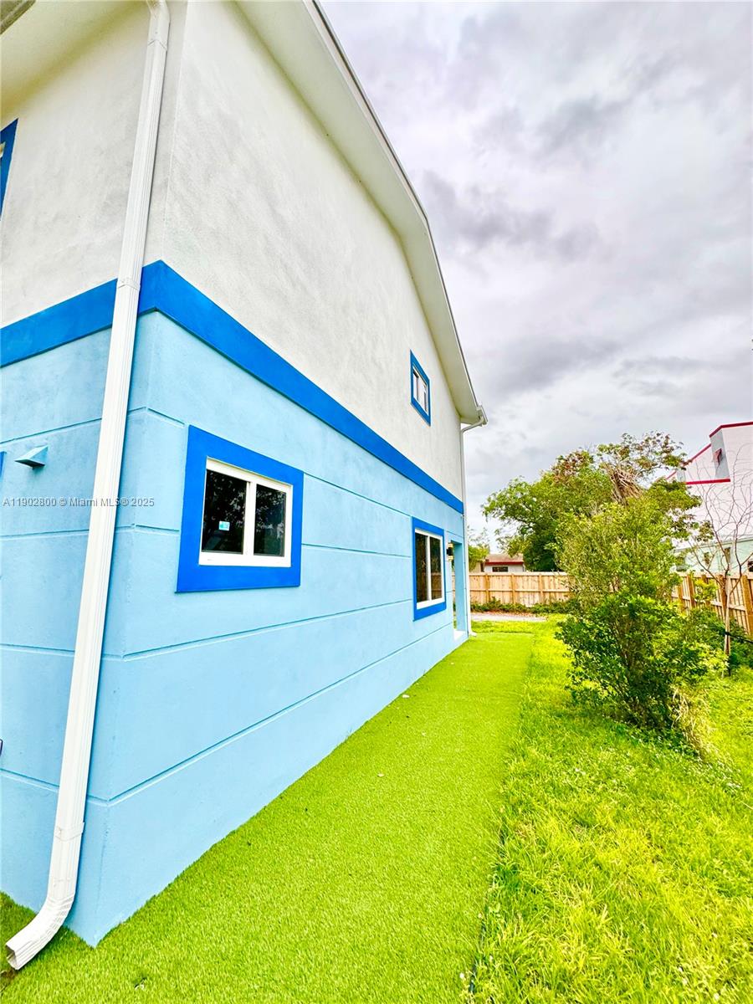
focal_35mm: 14
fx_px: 406
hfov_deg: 85.7
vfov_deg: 102.1
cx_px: 376
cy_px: 502
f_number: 2.2
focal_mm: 2.22
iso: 40
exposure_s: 1/136
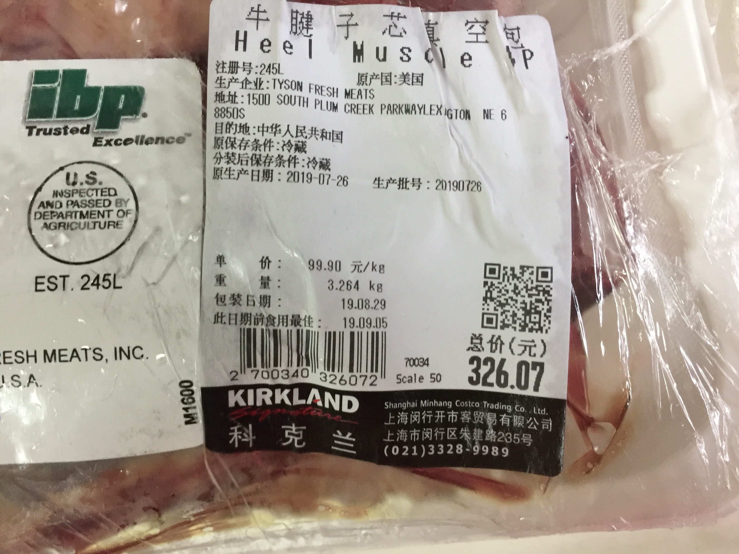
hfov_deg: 61.7
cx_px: 370
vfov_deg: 48.2
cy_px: 277
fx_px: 619
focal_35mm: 29
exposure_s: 1/17
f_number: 2.2
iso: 160
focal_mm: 4.15
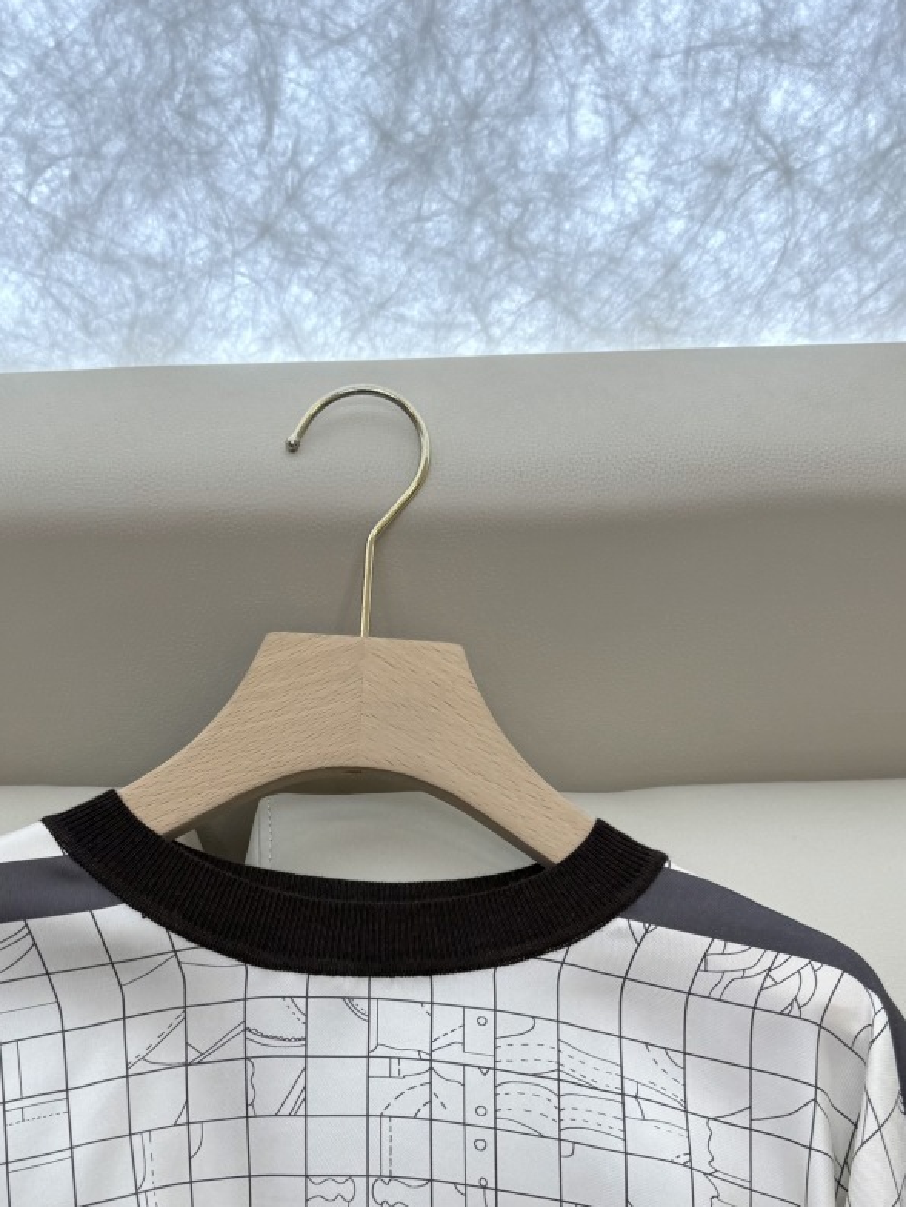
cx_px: 335
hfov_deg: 32.7
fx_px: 1535
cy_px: 1038
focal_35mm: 44
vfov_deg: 40.4
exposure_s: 1/381
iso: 80
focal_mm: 6.76
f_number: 1.78
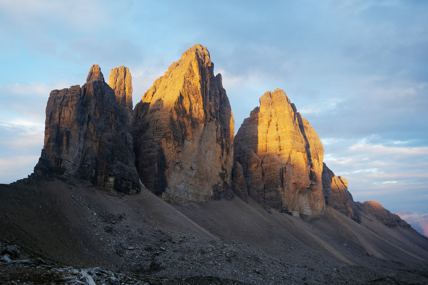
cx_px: 214
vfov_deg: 45.0
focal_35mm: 29
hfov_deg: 63.7
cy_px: 142
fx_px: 345
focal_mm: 19.1
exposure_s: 1/60
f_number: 4.5
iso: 320
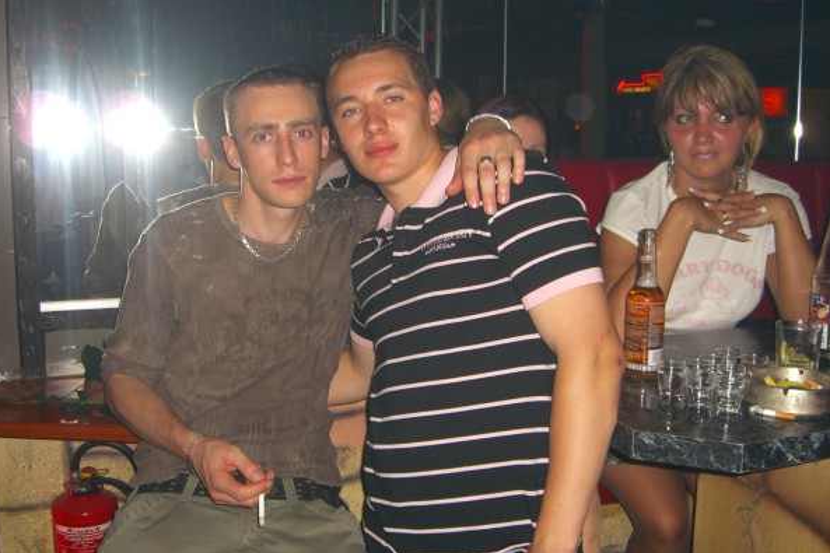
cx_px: 412
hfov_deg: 48.5
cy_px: 267
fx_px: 922
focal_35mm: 40
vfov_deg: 33.4
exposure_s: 1/60
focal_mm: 7.9
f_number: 2.8
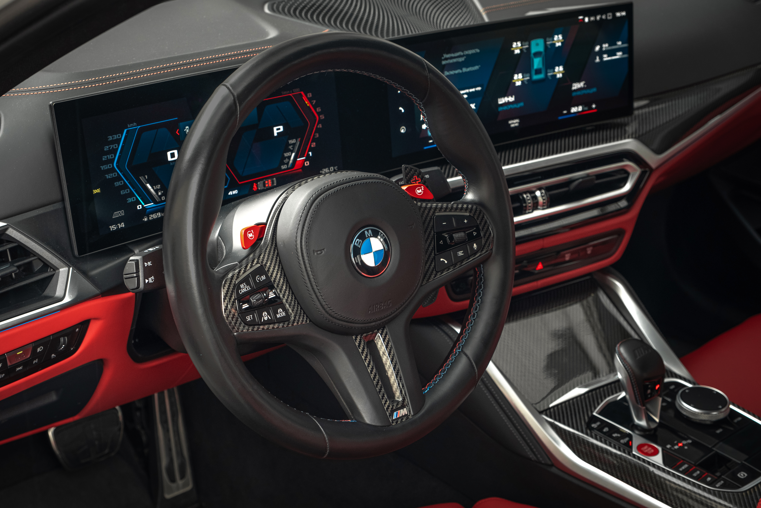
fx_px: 1057
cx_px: 380
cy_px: 254
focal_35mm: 50
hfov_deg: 39.6
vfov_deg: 27.0
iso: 1000
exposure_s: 1/15
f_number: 5
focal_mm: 33.2
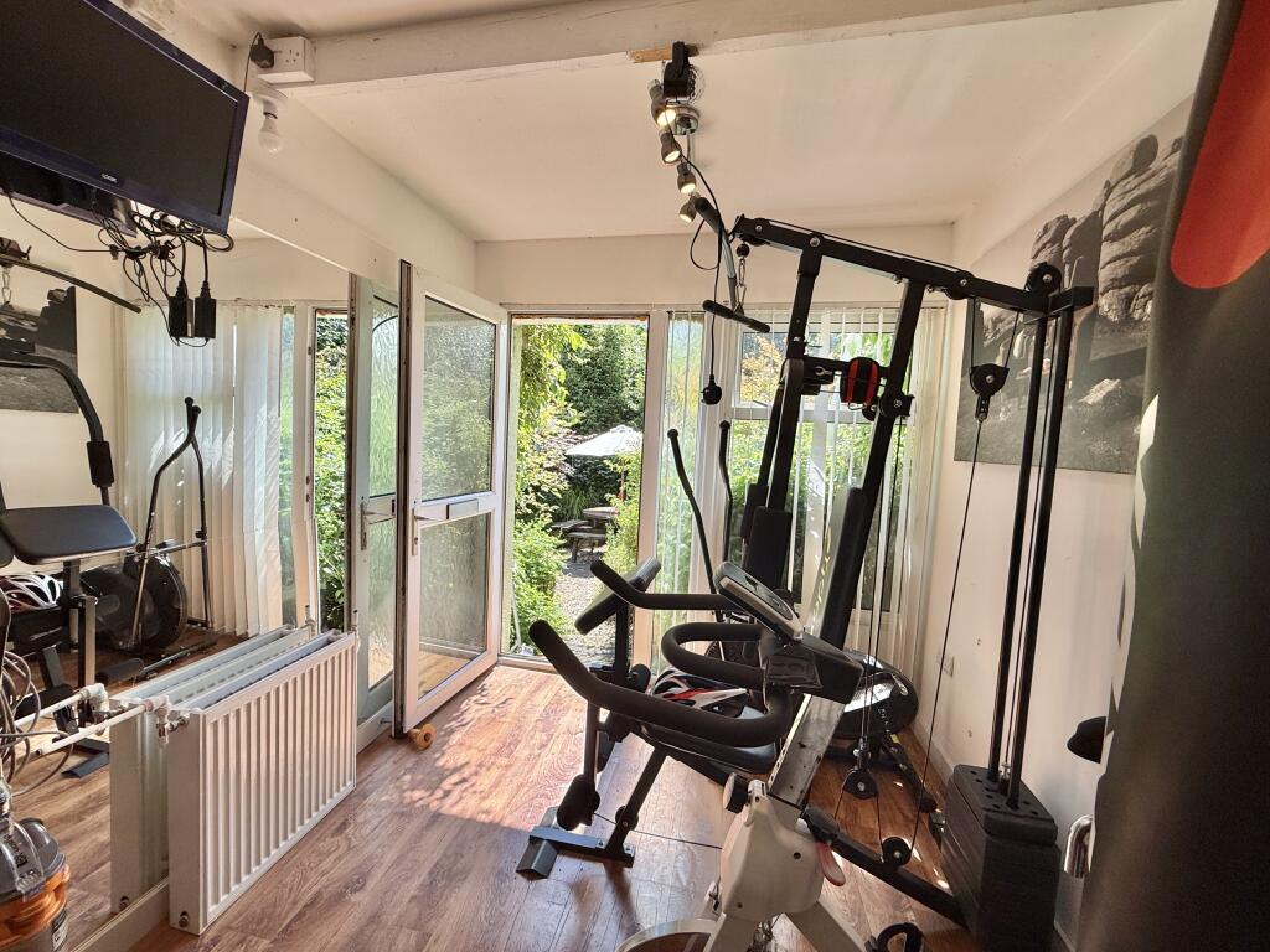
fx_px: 514
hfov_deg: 102.1
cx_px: 635
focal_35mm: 14
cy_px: 476
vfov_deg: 85.7
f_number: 2.2
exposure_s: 1/312
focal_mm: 2.22
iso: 50
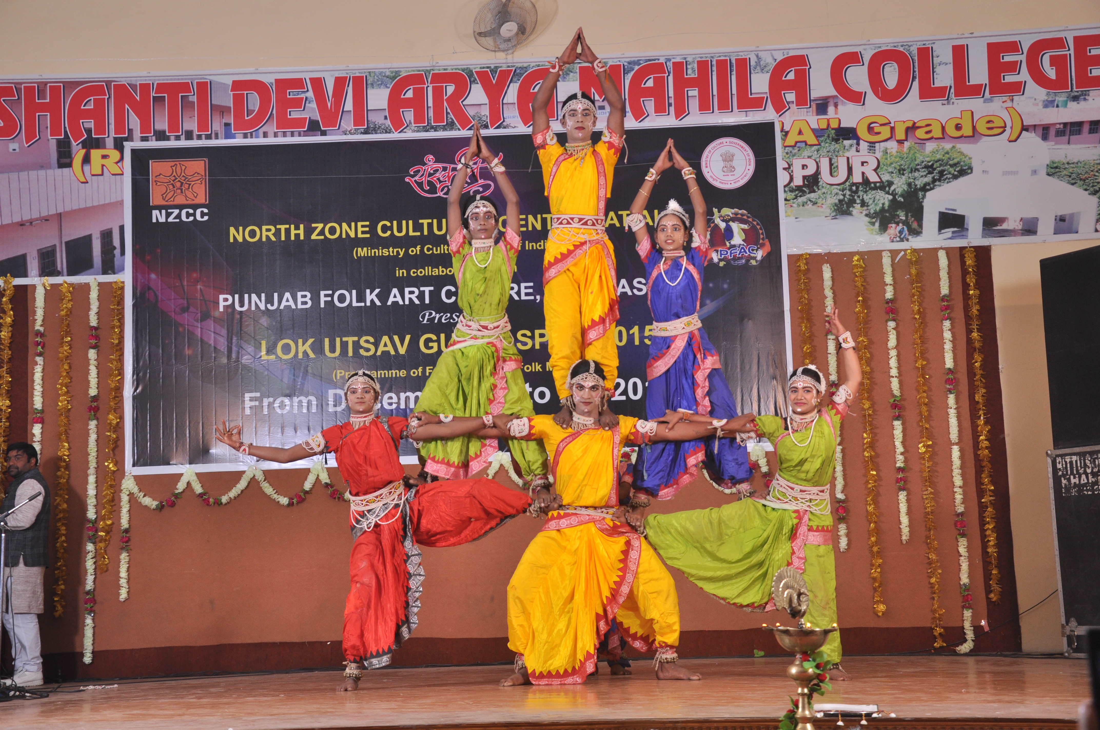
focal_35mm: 57
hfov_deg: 35.1
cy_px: 365
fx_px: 1740
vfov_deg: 23.7
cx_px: 550
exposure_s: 1/125
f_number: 5.6
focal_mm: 38
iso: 320
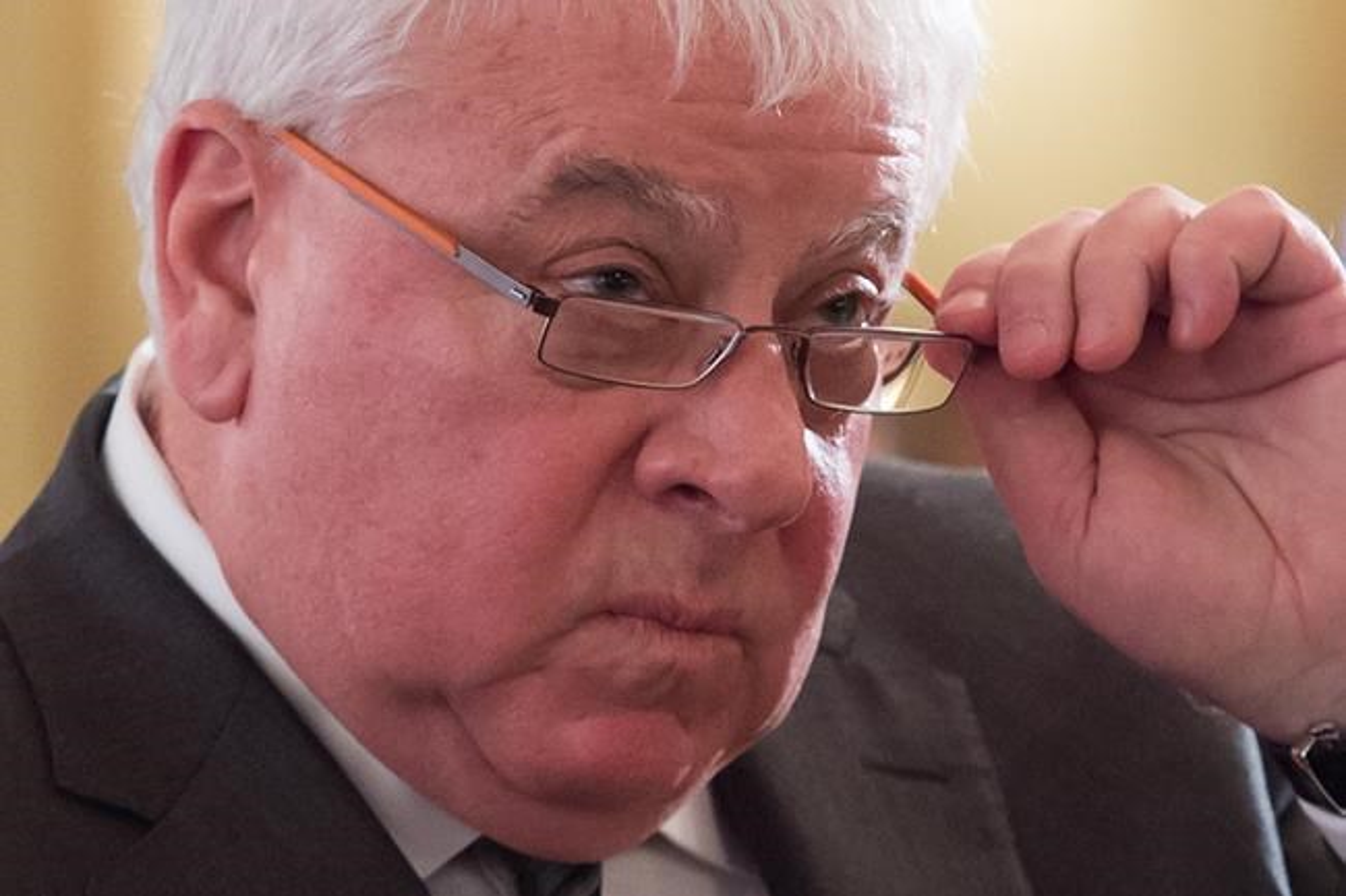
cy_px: 448
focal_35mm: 155
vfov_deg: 8.8
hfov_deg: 13.3
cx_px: 673
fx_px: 5793
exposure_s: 1/200
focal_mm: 155
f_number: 2.8
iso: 2500
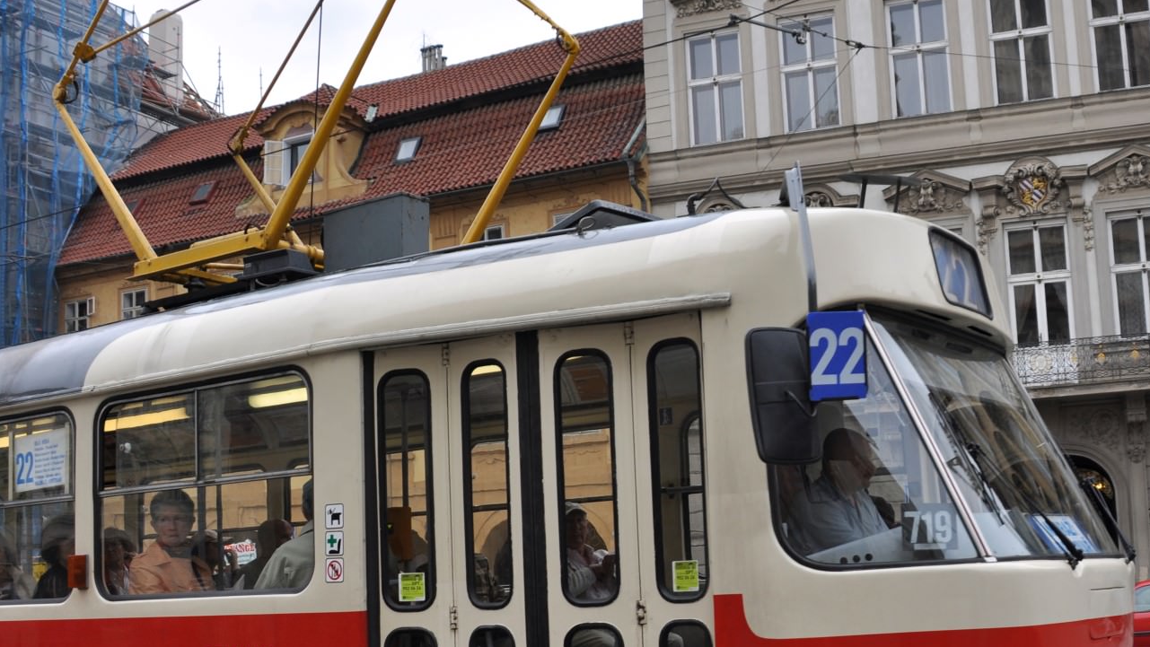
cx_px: 739
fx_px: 1494
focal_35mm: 49
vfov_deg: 24.3
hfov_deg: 41.7
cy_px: 436
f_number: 3.5
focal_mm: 20
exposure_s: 1/320
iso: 200
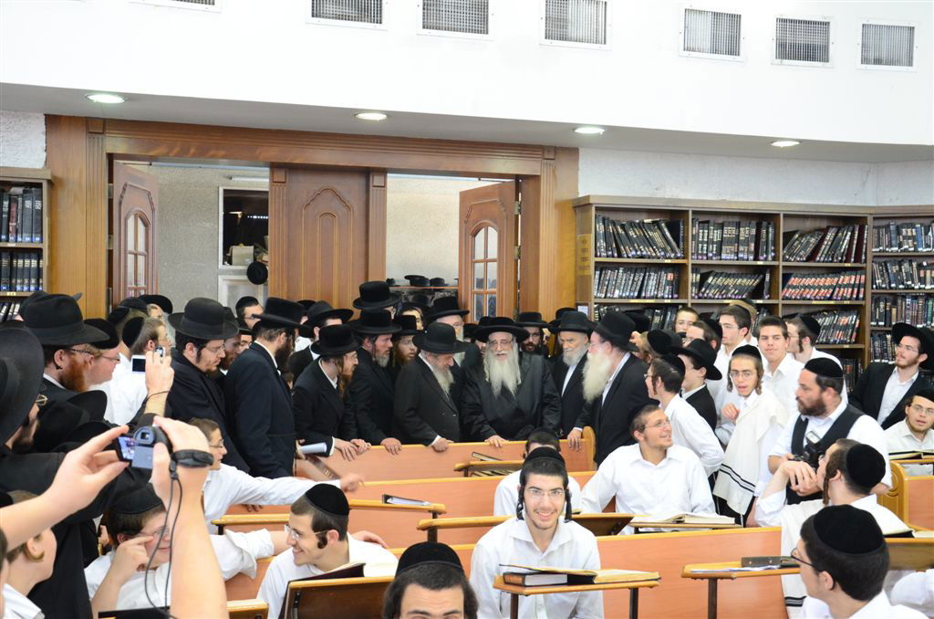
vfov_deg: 34.1
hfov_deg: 49.6
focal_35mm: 39
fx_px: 1010
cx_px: 467
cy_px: 310
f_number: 5.6
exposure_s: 1/30
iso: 1600
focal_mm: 26
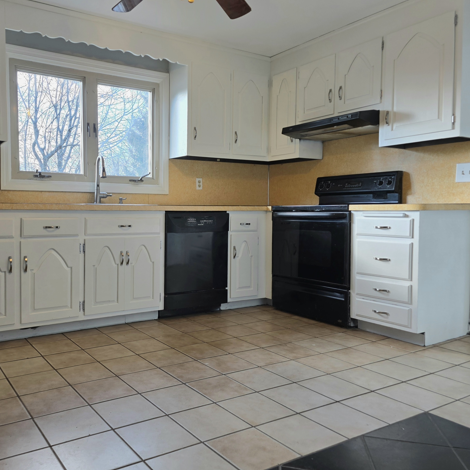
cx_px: 150
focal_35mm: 28
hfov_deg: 55.9
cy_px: 228
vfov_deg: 57.3
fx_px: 430
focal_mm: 6.3
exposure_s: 1/120
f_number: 1.7
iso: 64
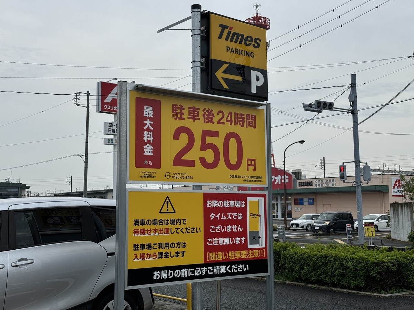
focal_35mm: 48
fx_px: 574
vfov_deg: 30.3
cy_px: 155
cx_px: 207
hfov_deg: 39.7
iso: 64
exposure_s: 1/1172
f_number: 1.78
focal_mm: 6.76
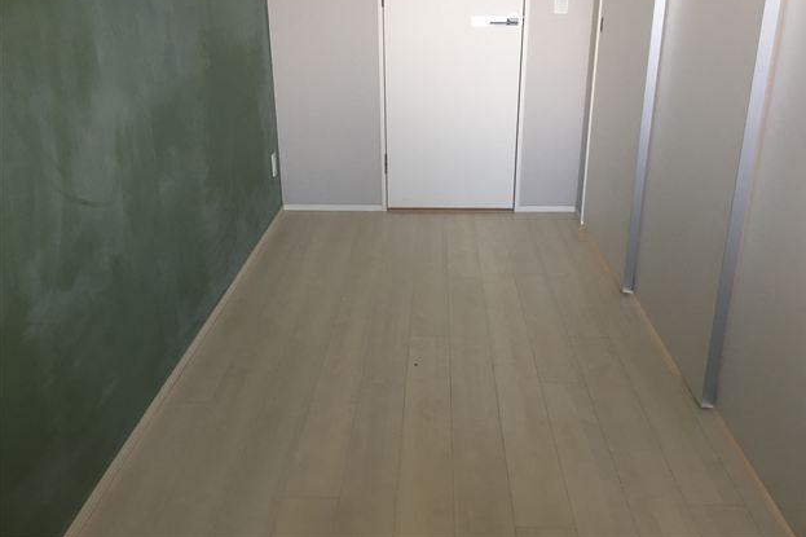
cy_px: 232
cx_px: 413
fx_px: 694
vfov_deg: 42.2
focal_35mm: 31
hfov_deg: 60.3
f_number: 2.2
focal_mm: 4.15
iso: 100
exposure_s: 1/33
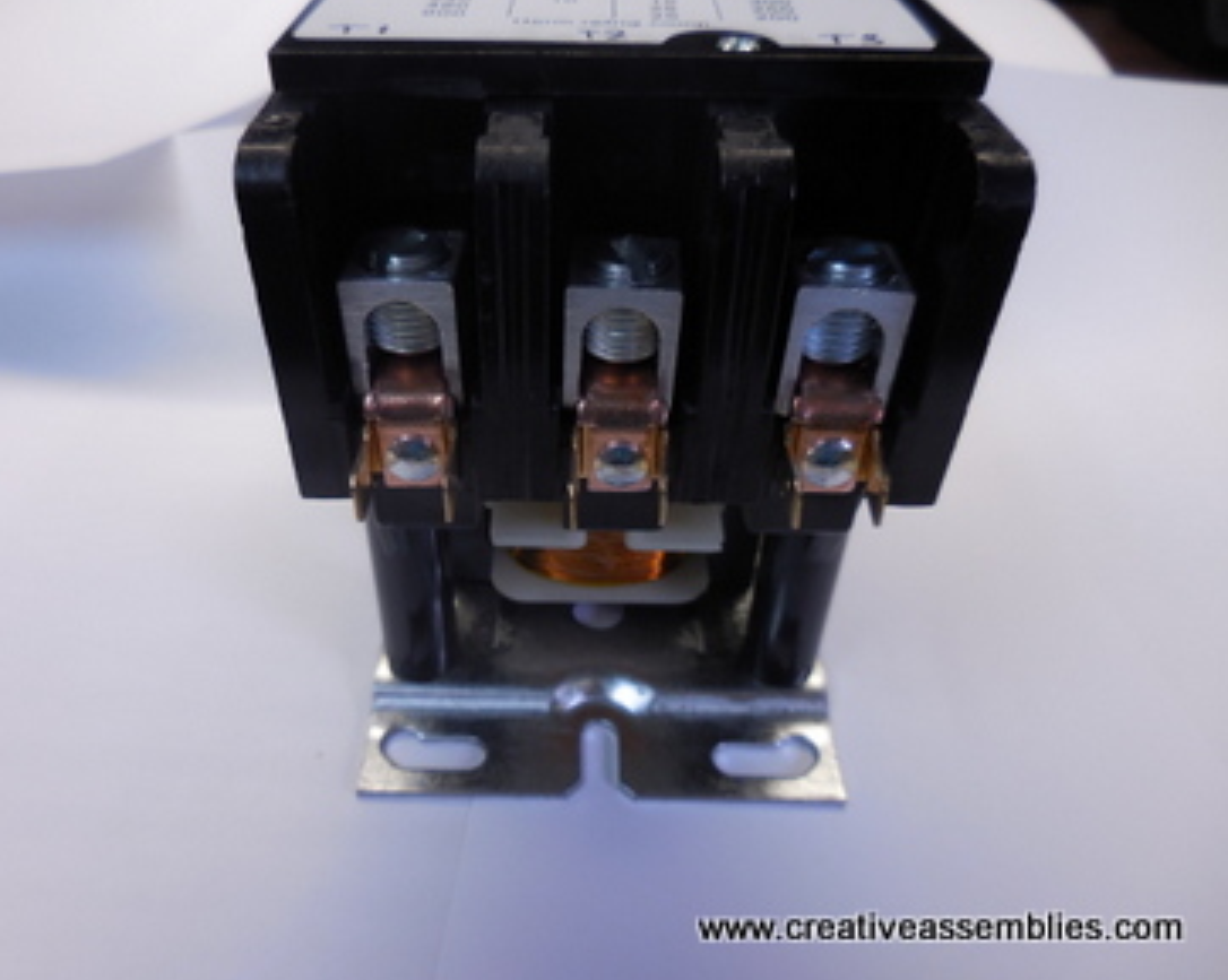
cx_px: 563
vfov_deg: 53.1
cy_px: 485
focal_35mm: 27
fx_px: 980
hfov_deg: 64.0
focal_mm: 4.5
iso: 125
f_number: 3.3
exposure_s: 1/40
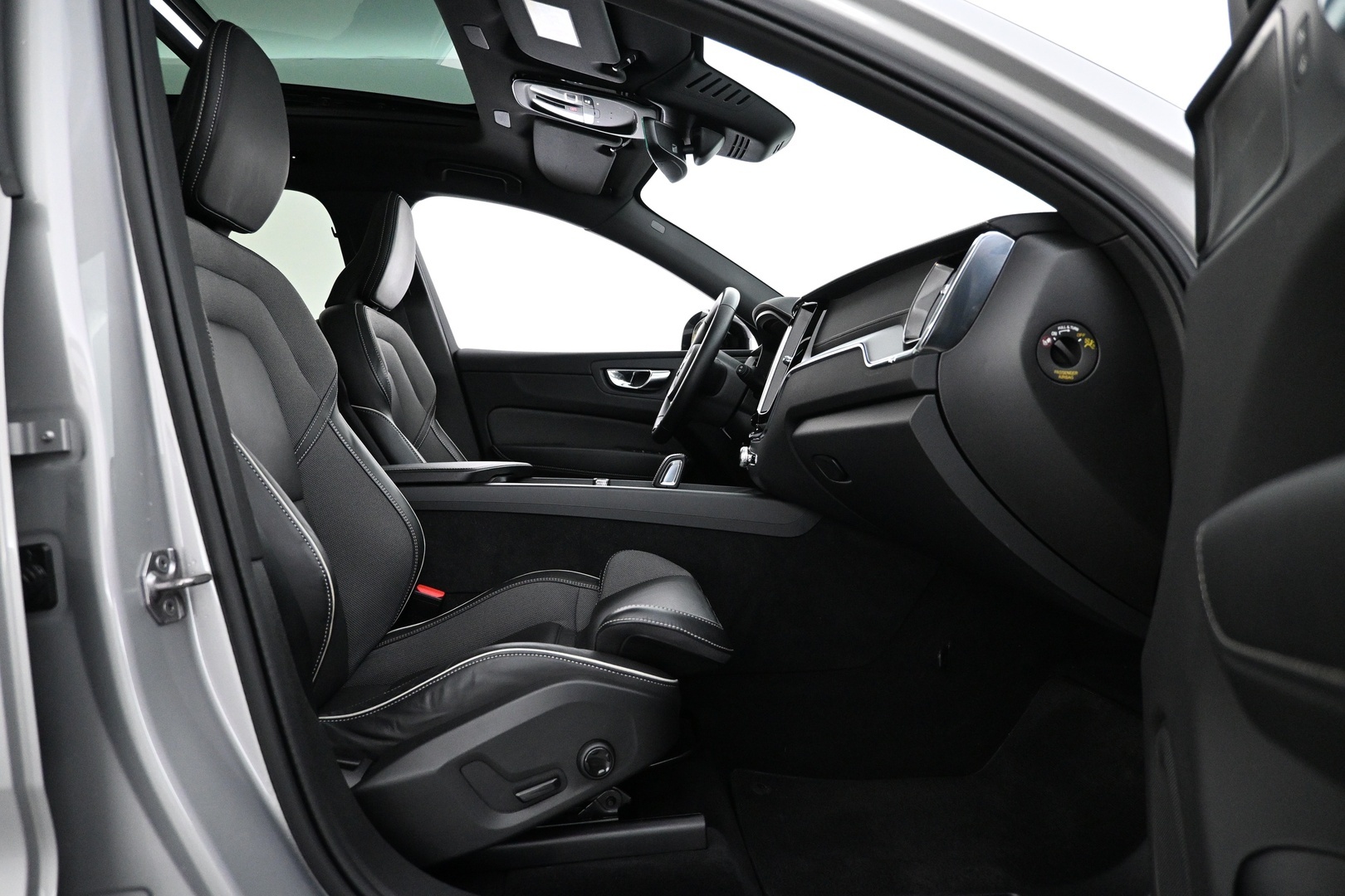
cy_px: 448
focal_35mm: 24
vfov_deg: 53.1
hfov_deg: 73.7
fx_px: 897
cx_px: 672
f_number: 3.5
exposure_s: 1/60
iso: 3600
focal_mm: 16
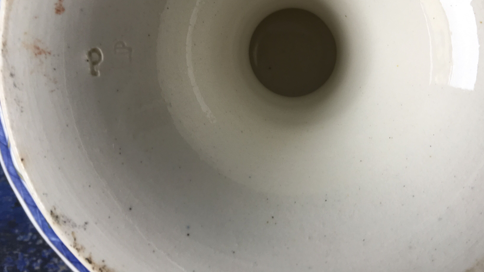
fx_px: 501
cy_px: 49
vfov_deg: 29.6
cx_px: 294
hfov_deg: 51.2
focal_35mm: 39
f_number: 2.2
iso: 25
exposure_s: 1/50
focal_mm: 4.15
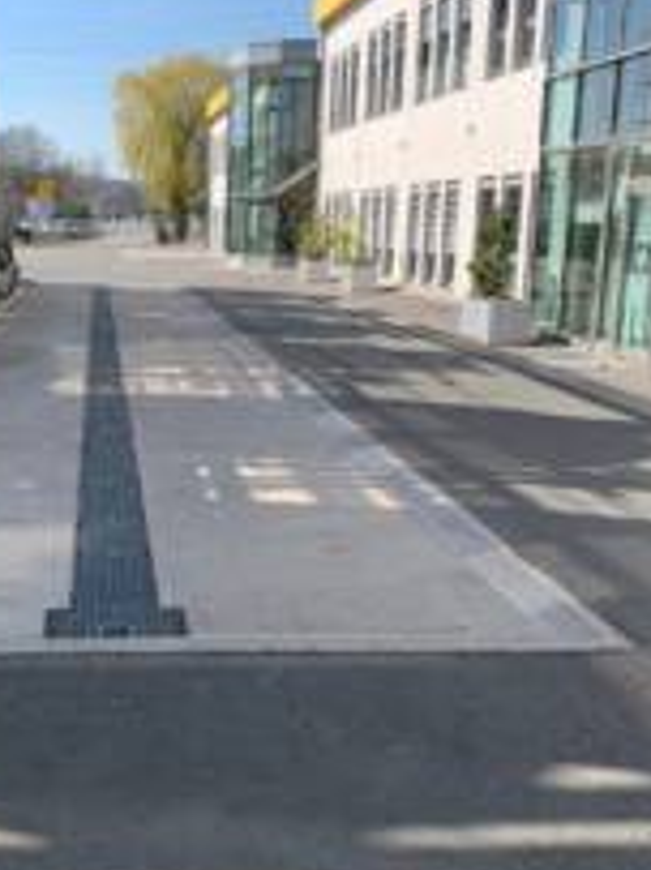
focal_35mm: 44
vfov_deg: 42.9
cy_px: 471
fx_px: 1104
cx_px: 150
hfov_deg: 32.1
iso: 25
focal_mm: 4.25
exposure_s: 1/1350
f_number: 1.8
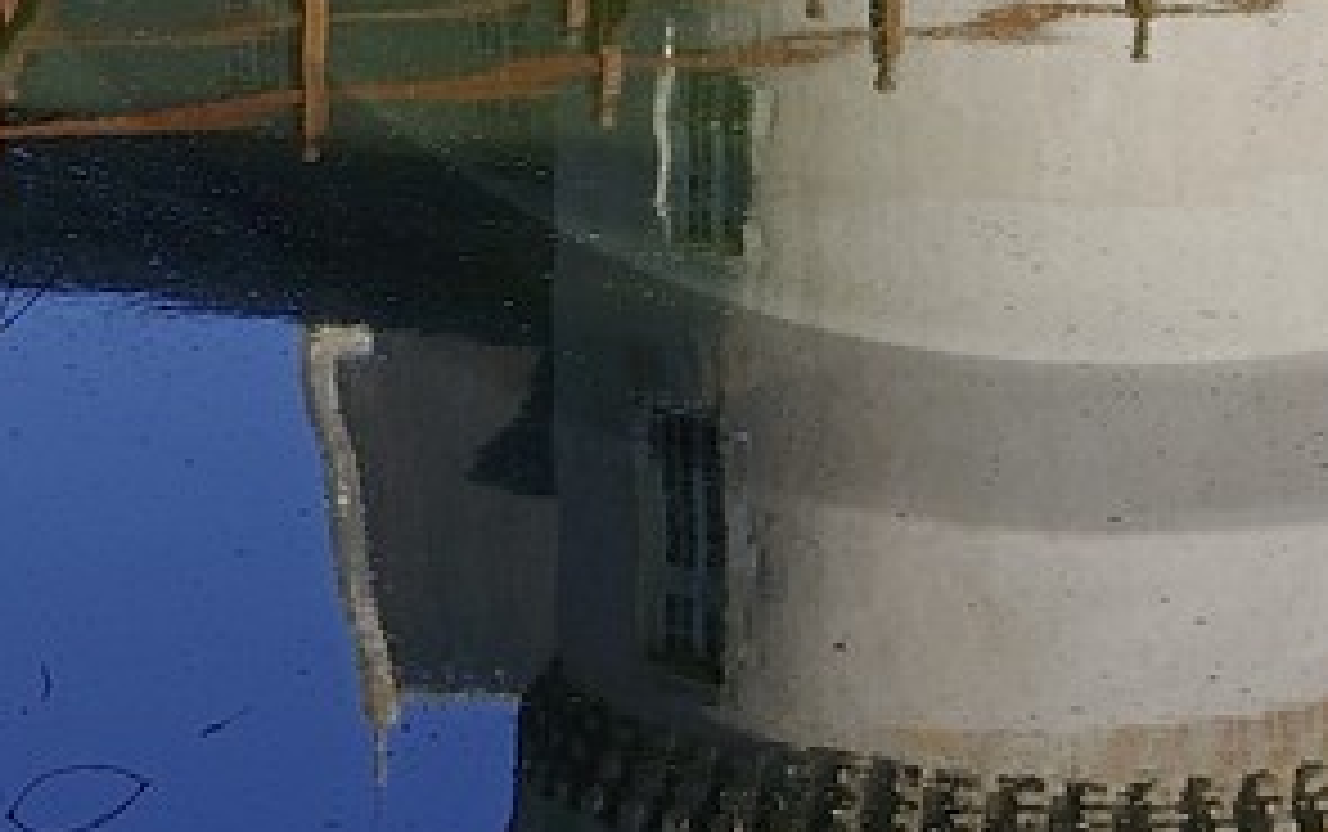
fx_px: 5796
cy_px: -872
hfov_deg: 13.0
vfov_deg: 7.8
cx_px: 1125
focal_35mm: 160
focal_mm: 29
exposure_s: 1/160
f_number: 13
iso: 200
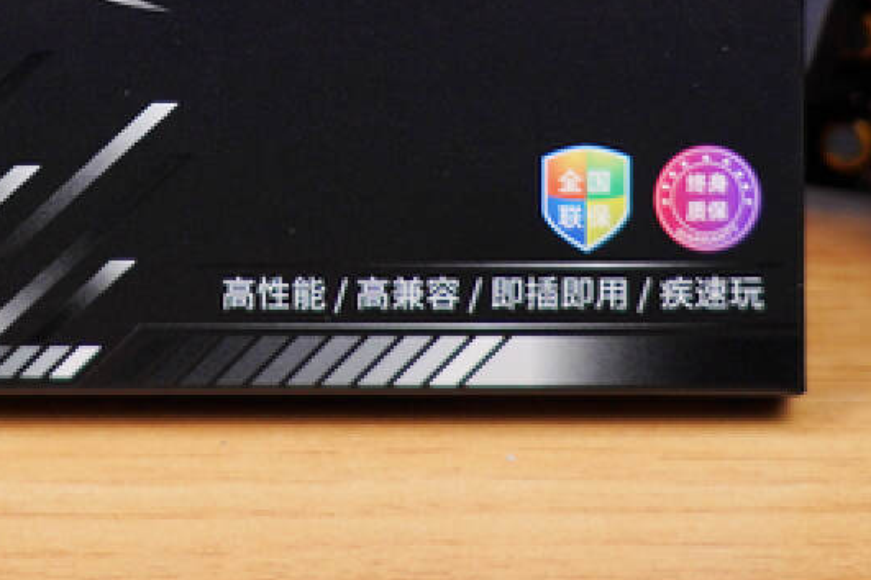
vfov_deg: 7.8
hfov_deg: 11.8
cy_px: -169
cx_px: 141
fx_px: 4210
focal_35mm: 174
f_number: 4
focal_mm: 57
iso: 320
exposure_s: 1/100
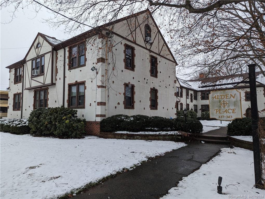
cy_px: 100
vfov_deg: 56.9
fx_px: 184
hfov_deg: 71.5
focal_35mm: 24
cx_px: 132
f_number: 1.85
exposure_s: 1/708
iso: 44
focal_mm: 6.81
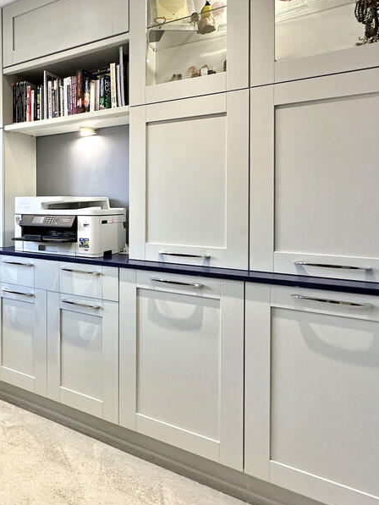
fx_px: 350
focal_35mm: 24
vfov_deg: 71.6
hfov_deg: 51.4
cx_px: 51
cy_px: 259
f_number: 2.2
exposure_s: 1/100
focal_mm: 2.22
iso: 250
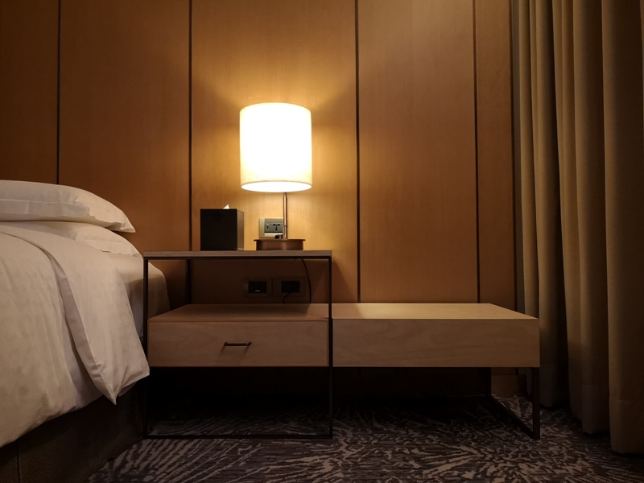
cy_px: 242
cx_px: 322
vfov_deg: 51.4
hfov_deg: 65.3
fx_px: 502
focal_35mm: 27
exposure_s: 1/100
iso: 640
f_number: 1.8
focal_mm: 3.95
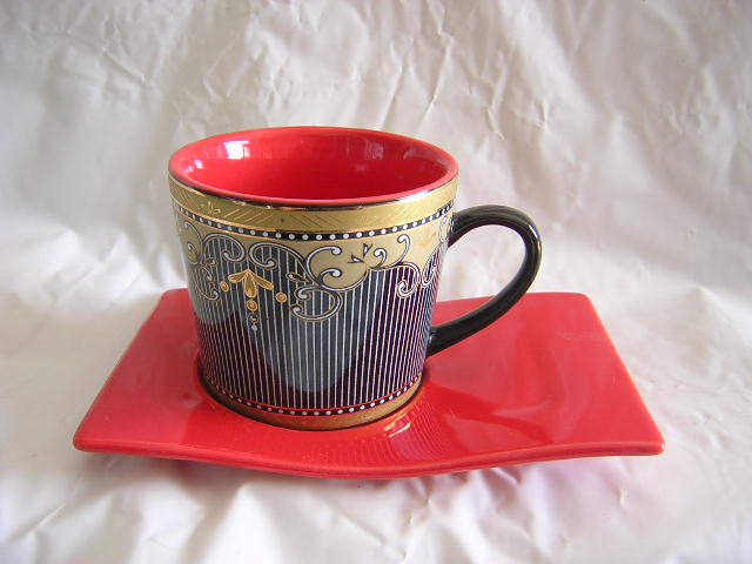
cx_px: 376
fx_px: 782
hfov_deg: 51.4
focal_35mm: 36
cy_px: 282
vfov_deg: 39.7
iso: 100
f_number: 2.6
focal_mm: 4.7
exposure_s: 1/56.9
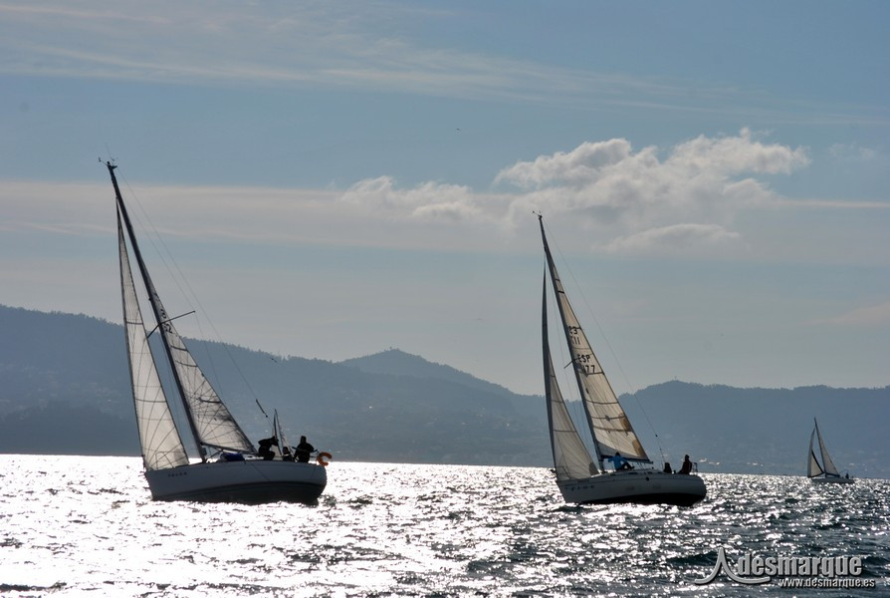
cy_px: 299
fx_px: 3716
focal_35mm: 150
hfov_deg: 13.7
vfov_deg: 9.2
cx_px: 445
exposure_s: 1/1250
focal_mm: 100
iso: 100
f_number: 9
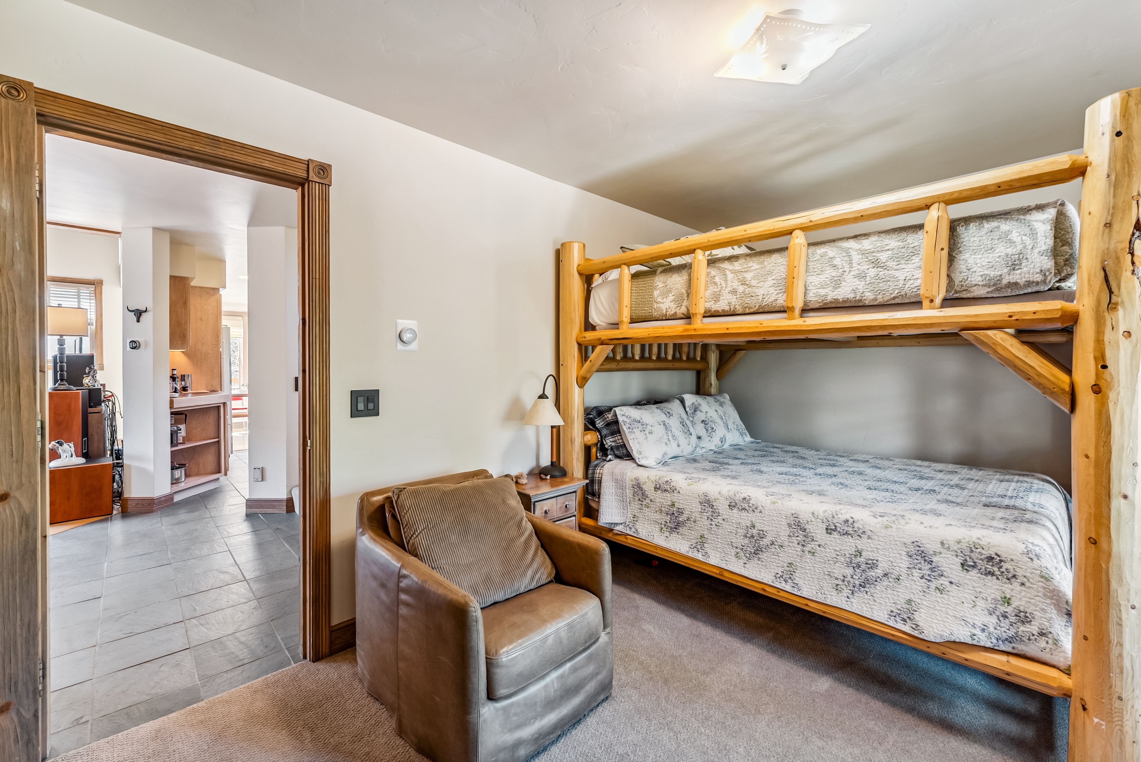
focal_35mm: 14
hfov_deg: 104.2
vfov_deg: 81.3
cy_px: 381
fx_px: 444
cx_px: 570
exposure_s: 1/10
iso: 640
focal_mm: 14
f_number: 7.1
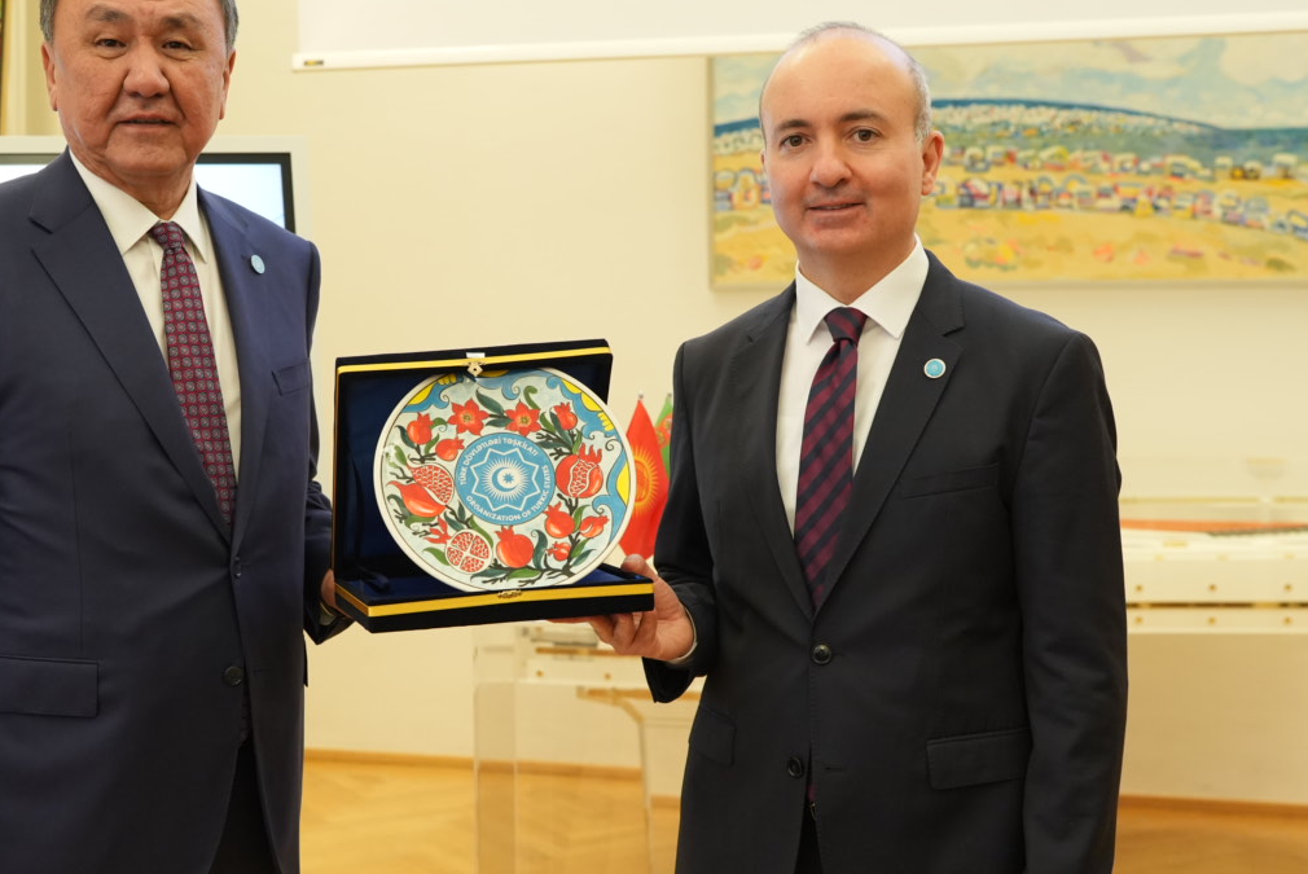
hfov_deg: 35.4
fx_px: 2036
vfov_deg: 24.2
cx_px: 479
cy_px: 527
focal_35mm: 56
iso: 2000
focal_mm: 35
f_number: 3.5
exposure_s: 1/160
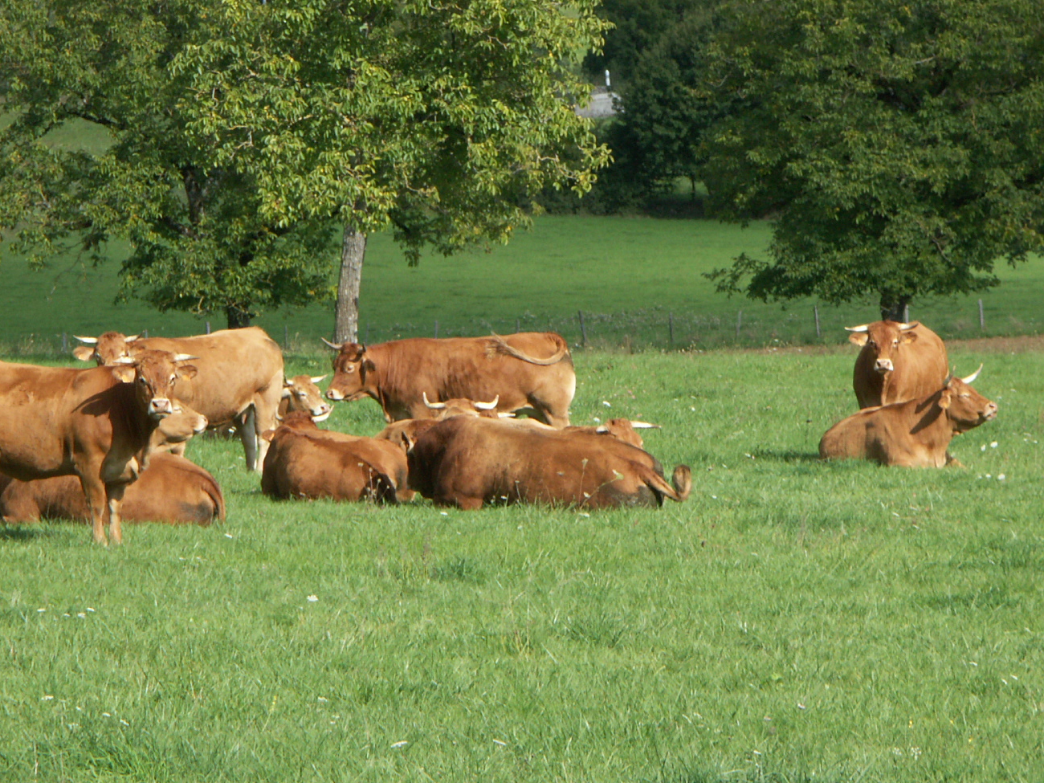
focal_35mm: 245
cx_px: 483
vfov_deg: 6.1
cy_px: 314
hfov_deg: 8.1
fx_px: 7389
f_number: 6.3
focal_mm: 50.28
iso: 100
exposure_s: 1/500
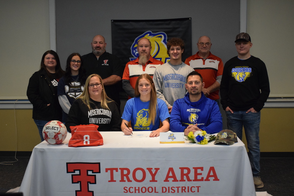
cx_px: 147
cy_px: 98
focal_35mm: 46
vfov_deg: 29.0
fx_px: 380
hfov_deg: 42.3
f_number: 4.2
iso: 3200
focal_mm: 31
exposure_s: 1/125
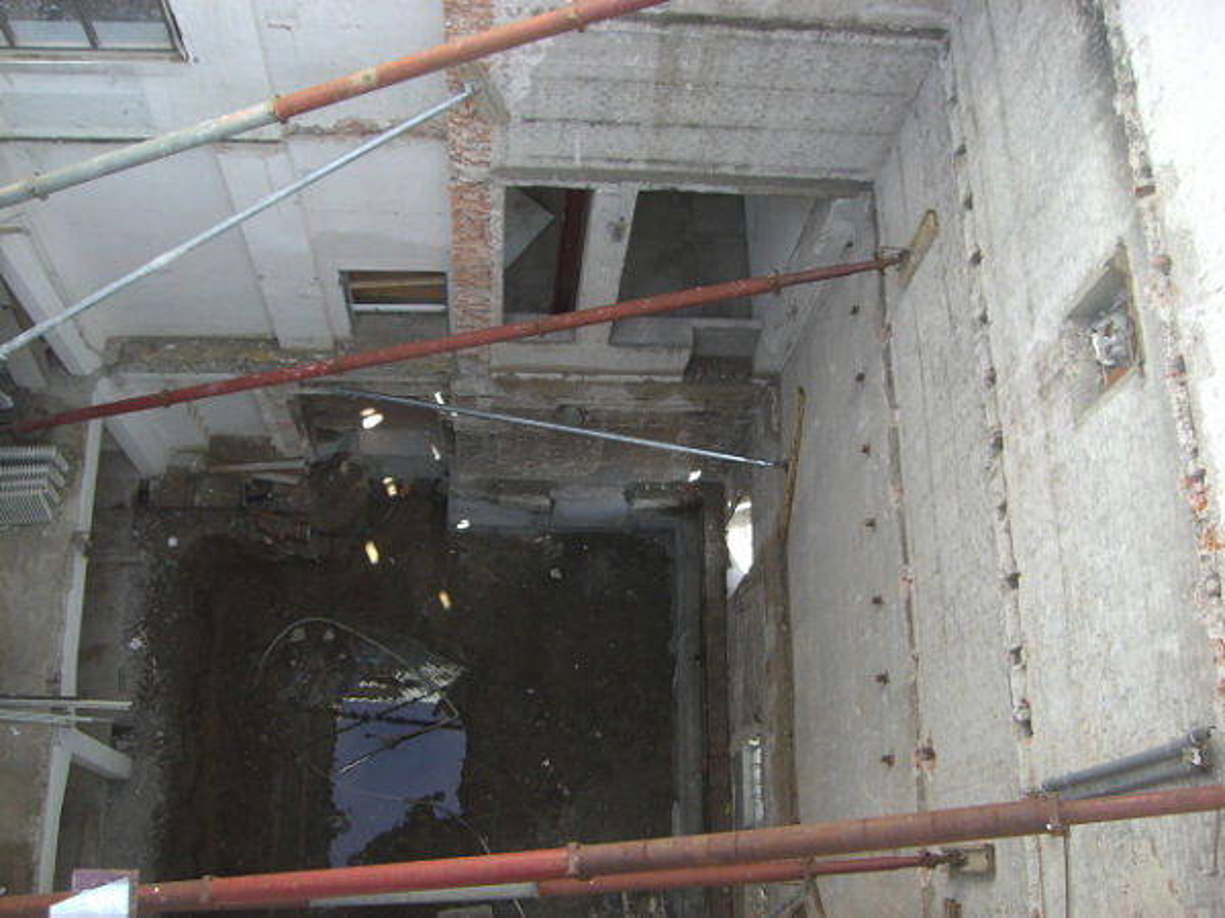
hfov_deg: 49.0
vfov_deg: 37.7
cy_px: 459
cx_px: 612
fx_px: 1345
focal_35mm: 38
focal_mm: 6.2
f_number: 2.7
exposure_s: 1/100
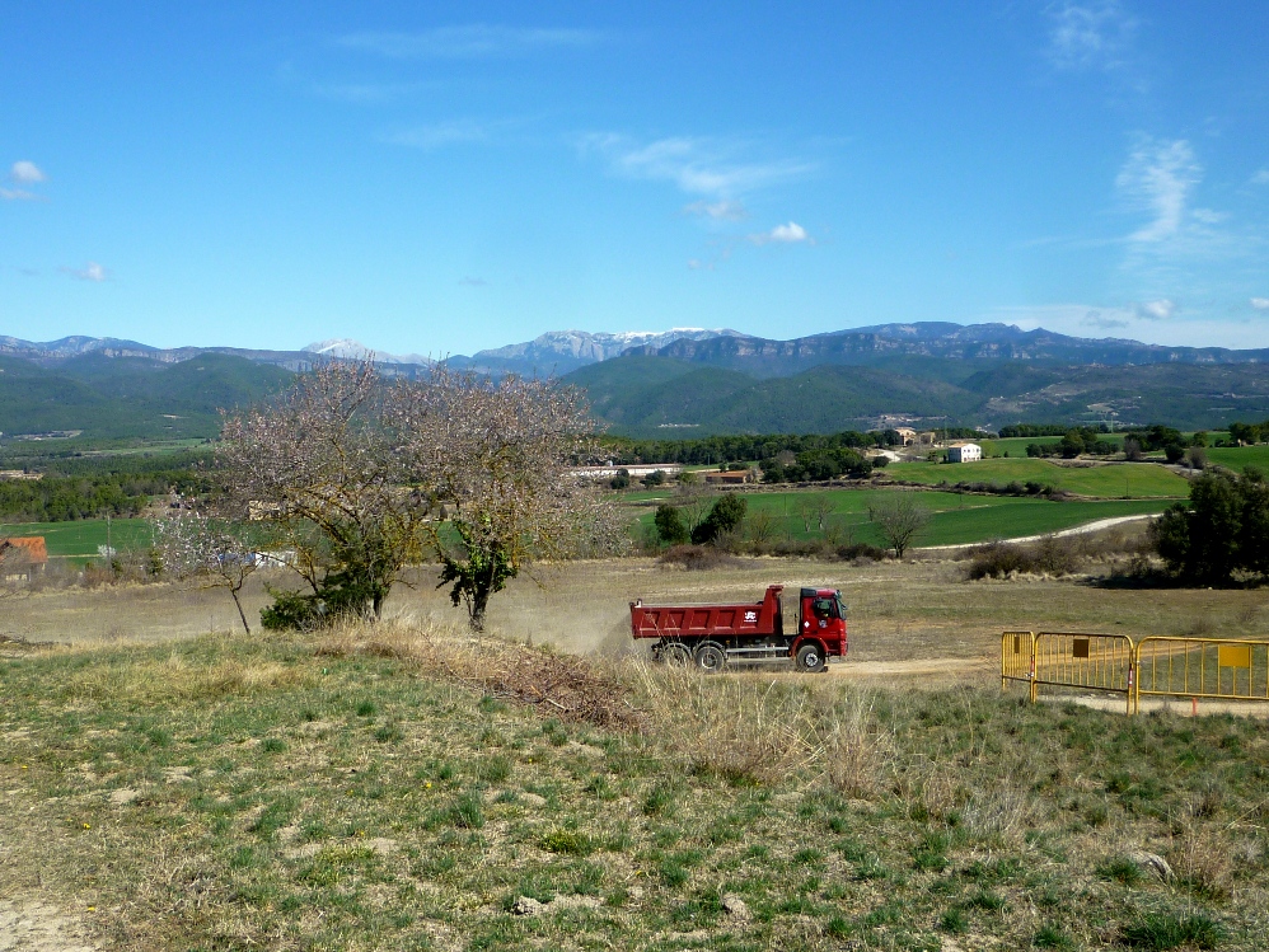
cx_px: 634
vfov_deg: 36.0
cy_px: 476
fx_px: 1467
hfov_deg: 46.8
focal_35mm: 40
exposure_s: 1/800
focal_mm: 5.2
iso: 80
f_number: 4
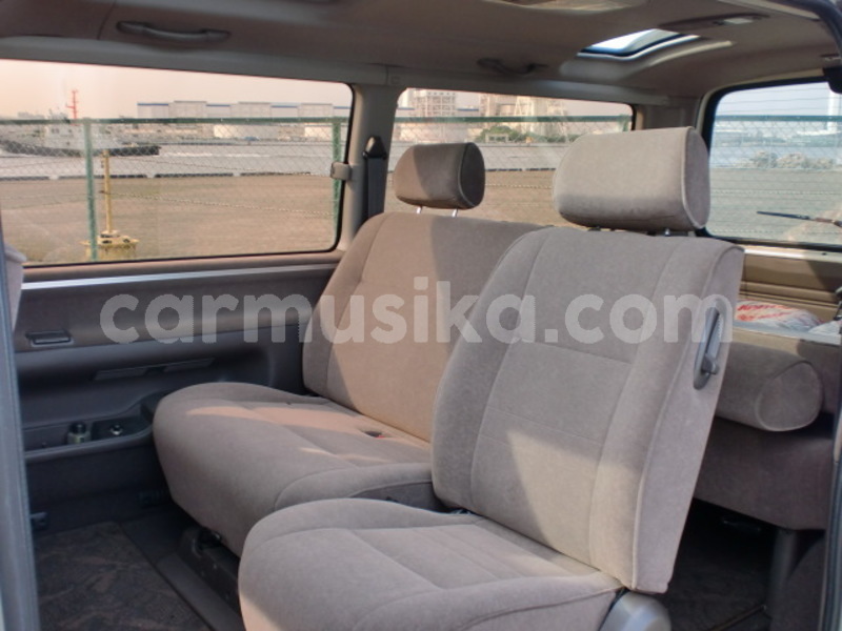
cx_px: 421
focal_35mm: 35
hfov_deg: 52.6
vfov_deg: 40.7
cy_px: 316
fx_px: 851
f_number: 3.1
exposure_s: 1/100
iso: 64
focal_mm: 6.3
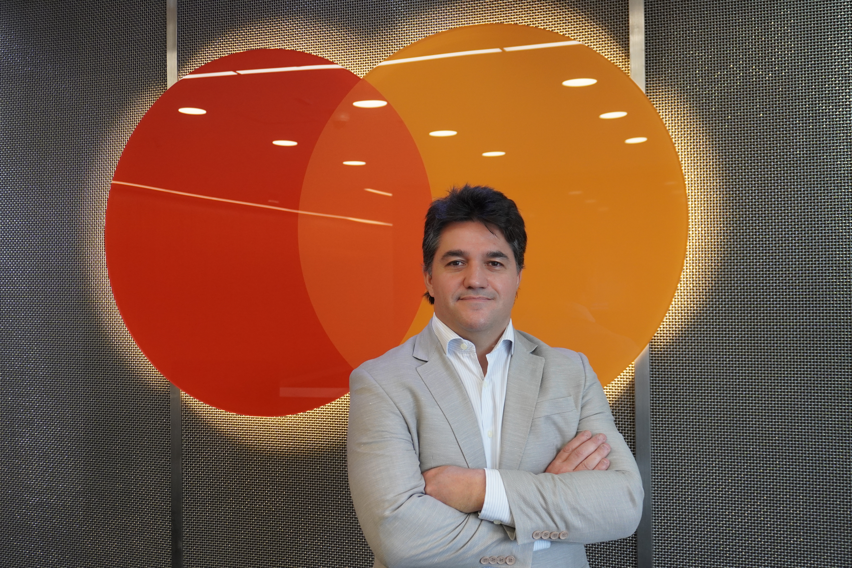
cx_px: 426
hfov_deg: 51.3
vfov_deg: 35.5
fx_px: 887
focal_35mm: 38
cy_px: 284
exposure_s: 1/160
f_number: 4.5
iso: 1000
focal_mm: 25
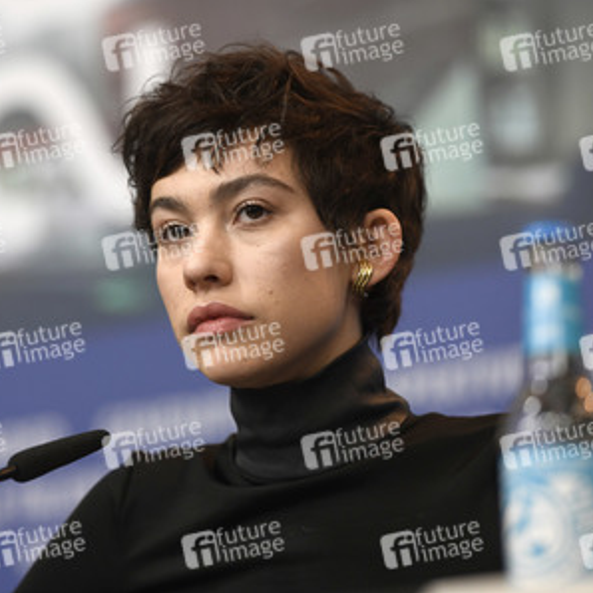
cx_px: 180
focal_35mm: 225
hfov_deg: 7.8
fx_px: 4361
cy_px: 296
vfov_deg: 7.8
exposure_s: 1/320
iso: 1250
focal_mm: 175
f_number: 4
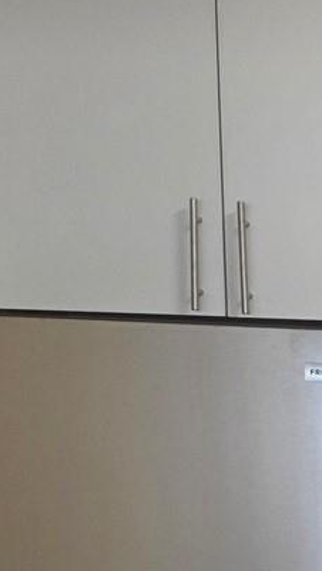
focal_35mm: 100
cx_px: 704
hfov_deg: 10.8
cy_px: 675
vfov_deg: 20.1
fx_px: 1516
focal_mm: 6.3
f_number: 1.7
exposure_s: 1/120
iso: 250
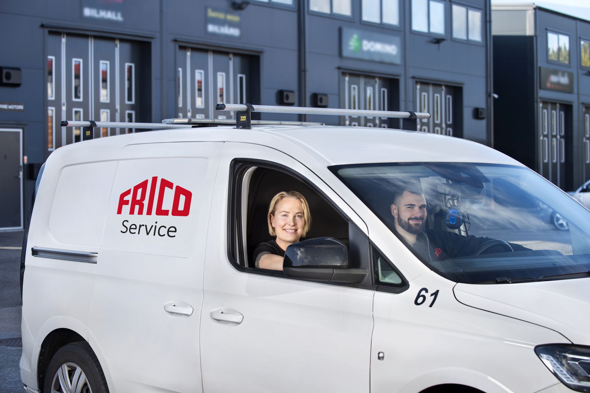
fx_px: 1279
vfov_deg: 17.5
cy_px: 196
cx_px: 295
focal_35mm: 78
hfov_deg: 26.0
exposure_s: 1/160
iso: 100
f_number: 5.6
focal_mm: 78
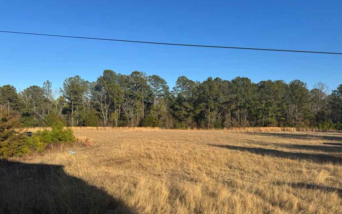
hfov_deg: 70.4
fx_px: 242
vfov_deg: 47.4
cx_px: 170
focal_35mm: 26
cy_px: 126
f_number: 1.78
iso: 80
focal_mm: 6.76
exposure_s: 1/3597
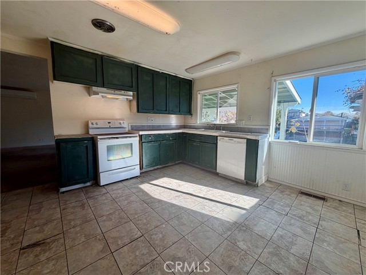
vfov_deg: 85.7
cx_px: 183
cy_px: 138
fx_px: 148
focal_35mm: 14
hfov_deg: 102.1
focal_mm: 2.22
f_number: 2.2
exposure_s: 1/120
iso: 40
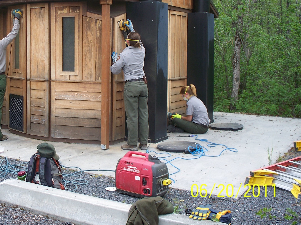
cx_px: 86
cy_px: 69
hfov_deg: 36.2
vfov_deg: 27.8
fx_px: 452
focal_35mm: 52
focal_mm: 7.54
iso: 80
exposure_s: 1/160
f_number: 2.8
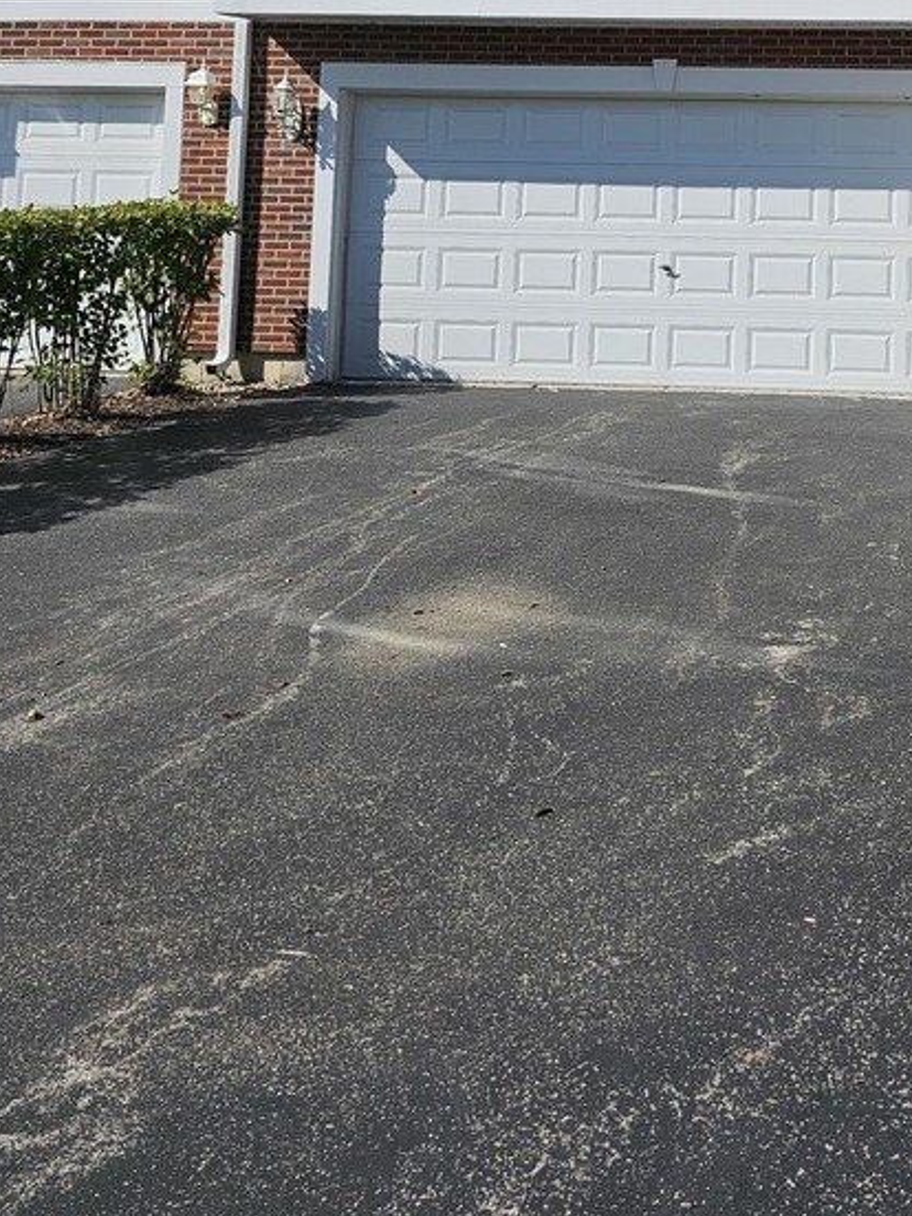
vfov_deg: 38.1
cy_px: 44
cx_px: 872
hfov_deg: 30.3
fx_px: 1581
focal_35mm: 45
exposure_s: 1/1391
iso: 16
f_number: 1.7
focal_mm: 6.3
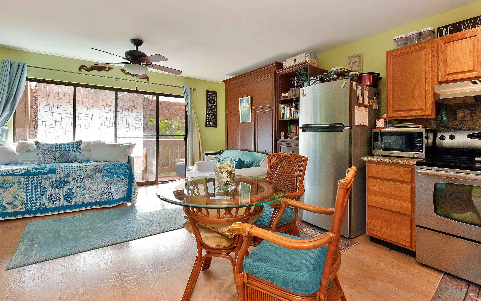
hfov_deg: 94.4
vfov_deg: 67.9
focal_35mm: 17
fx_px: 223
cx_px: 242
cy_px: 138
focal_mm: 16
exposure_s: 1/60
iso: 2000
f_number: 16
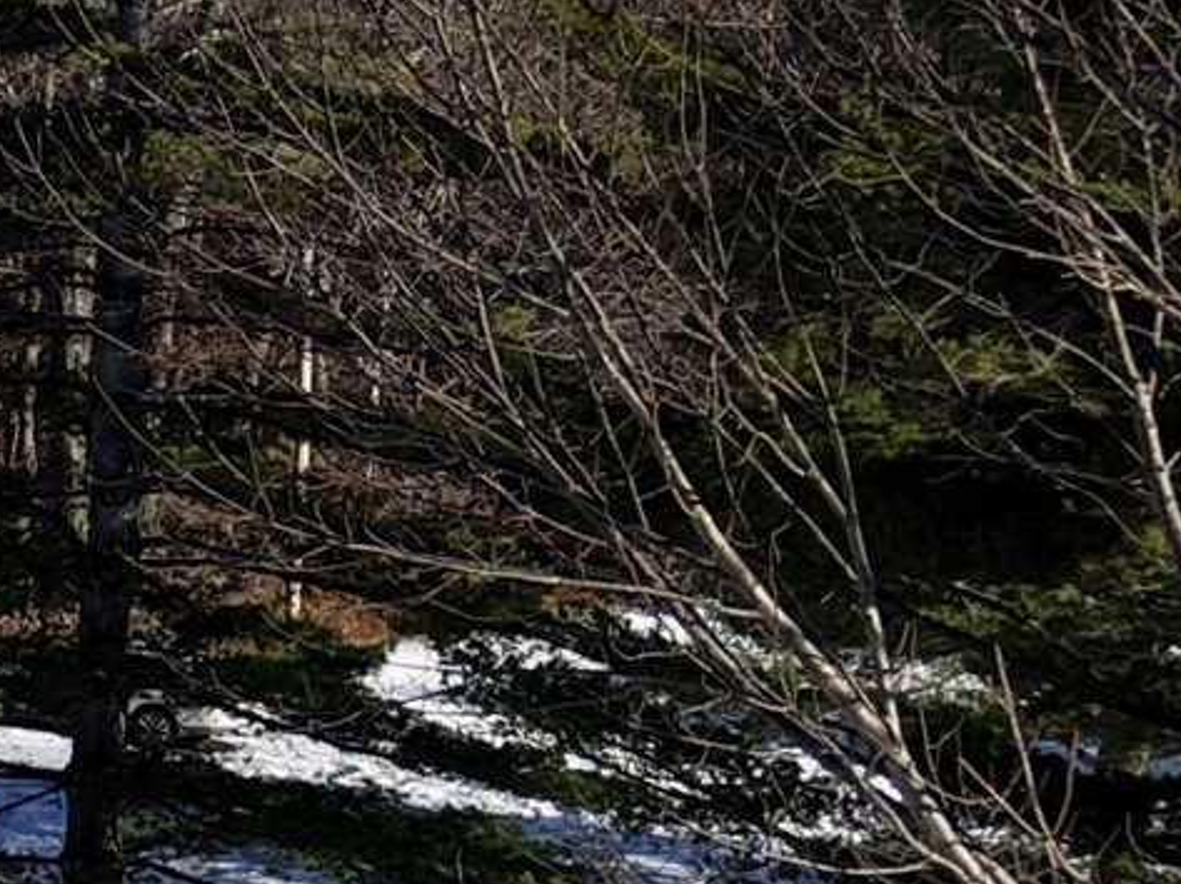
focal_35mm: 156
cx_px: -1995
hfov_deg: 10.3
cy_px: 392
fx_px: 5318
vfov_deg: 9.5
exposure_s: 1/180
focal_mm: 8.67
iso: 150
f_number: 1.8
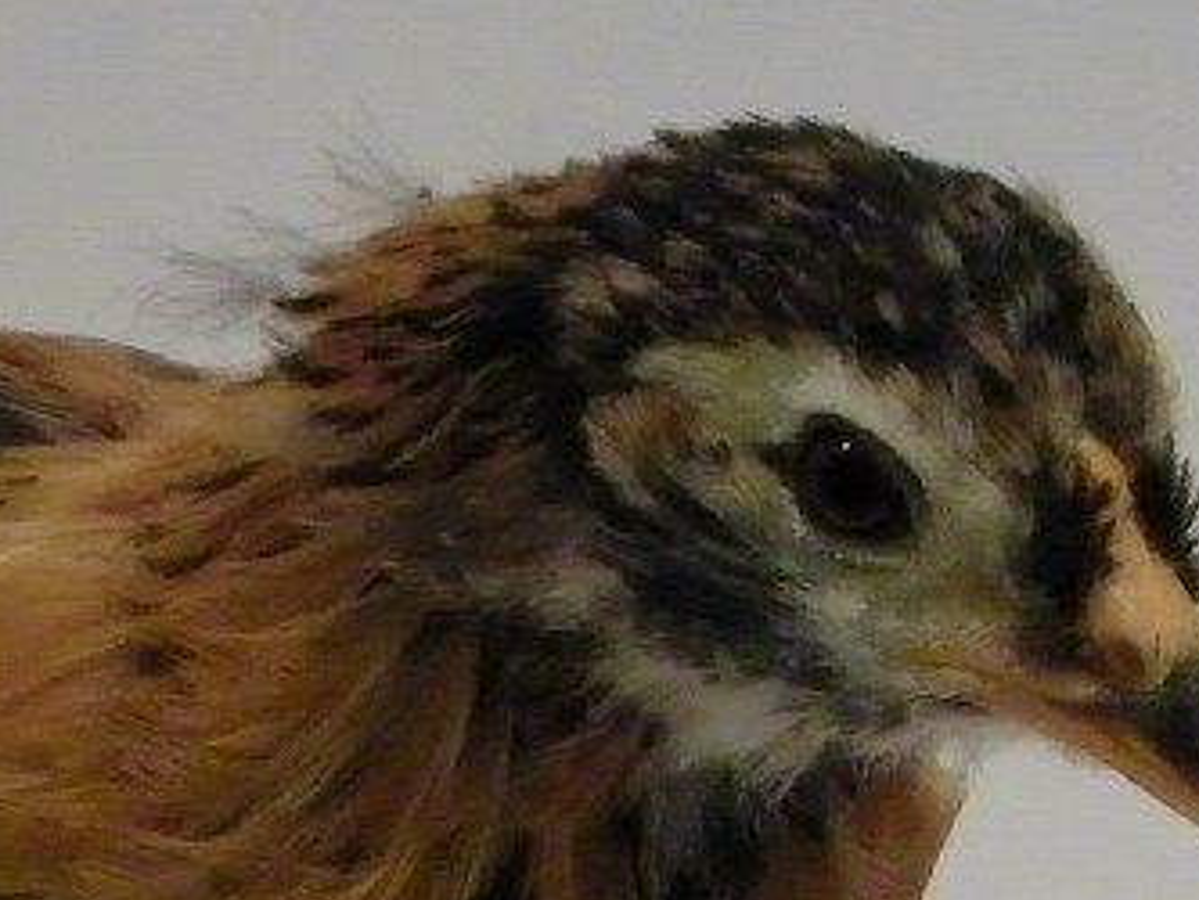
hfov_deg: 16.1
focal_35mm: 117
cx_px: -245
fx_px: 4054
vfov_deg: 12.3
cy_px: 1175
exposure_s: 1/40
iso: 320
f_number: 3.7
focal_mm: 6.8
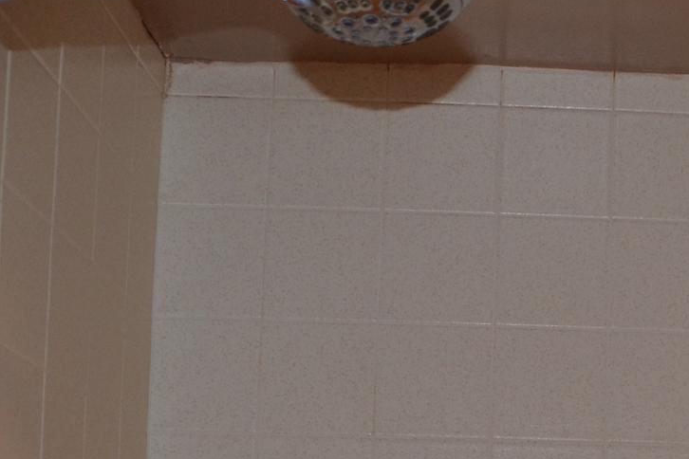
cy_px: 578
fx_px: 1539
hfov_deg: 24.2
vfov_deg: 16.2
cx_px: 682
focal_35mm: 80
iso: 720
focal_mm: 19
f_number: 3.5
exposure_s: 1/60
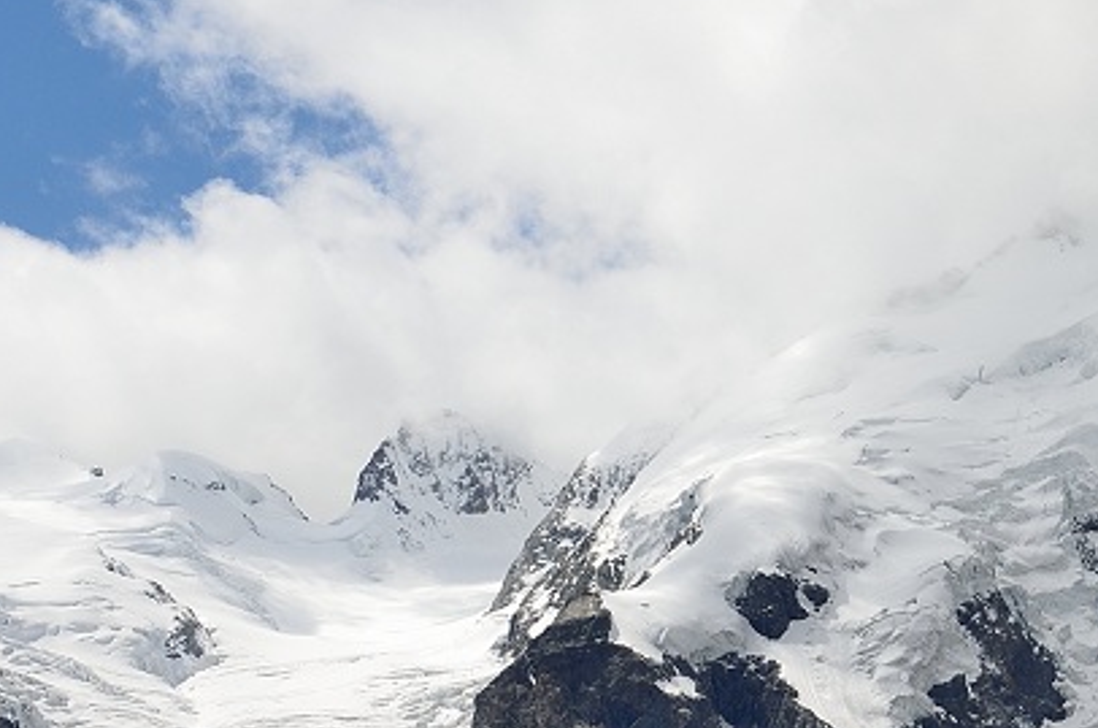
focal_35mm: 223
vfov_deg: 6.1
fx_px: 6788
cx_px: 461
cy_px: 698
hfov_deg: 9.2
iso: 100
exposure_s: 1/100
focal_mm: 70
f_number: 16
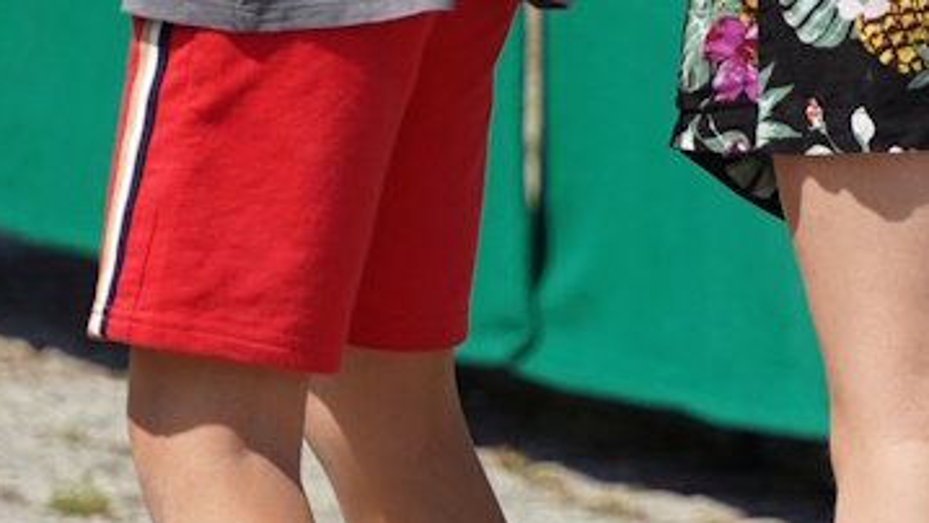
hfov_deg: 1.8
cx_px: 794
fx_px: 29981
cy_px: 290
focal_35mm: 1217
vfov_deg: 1.0
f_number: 6.3
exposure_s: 1/400
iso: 100
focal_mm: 232
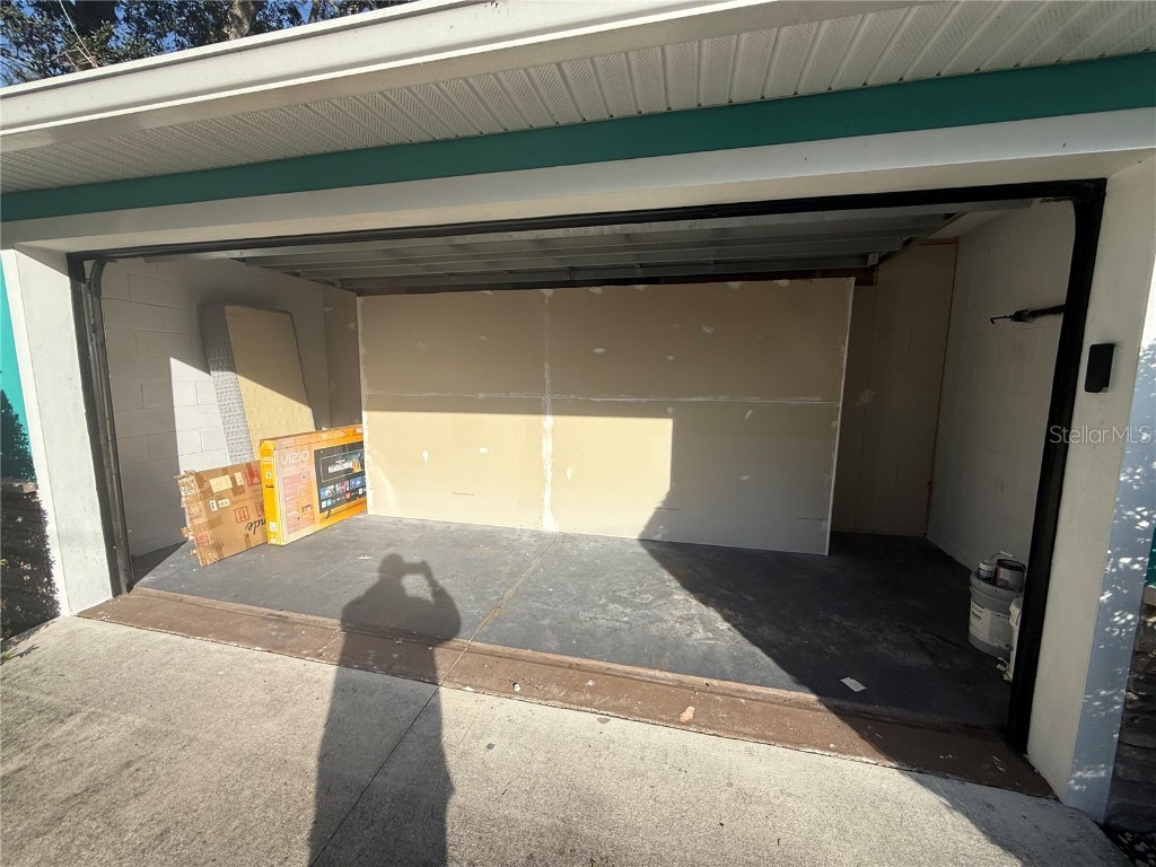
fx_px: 468
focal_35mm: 14
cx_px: 578
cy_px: 434
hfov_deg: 102.1
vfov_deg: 85.7
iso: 50
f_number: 2.2
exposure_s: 1/1961
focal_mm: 2.22
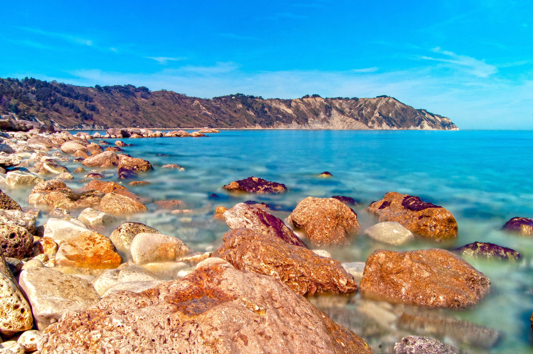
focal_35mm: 30
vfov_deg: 43.5
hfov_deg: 62.0
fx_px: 444
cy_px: 177
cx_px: 266
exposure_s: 30
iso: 100
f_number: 20
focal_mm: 20
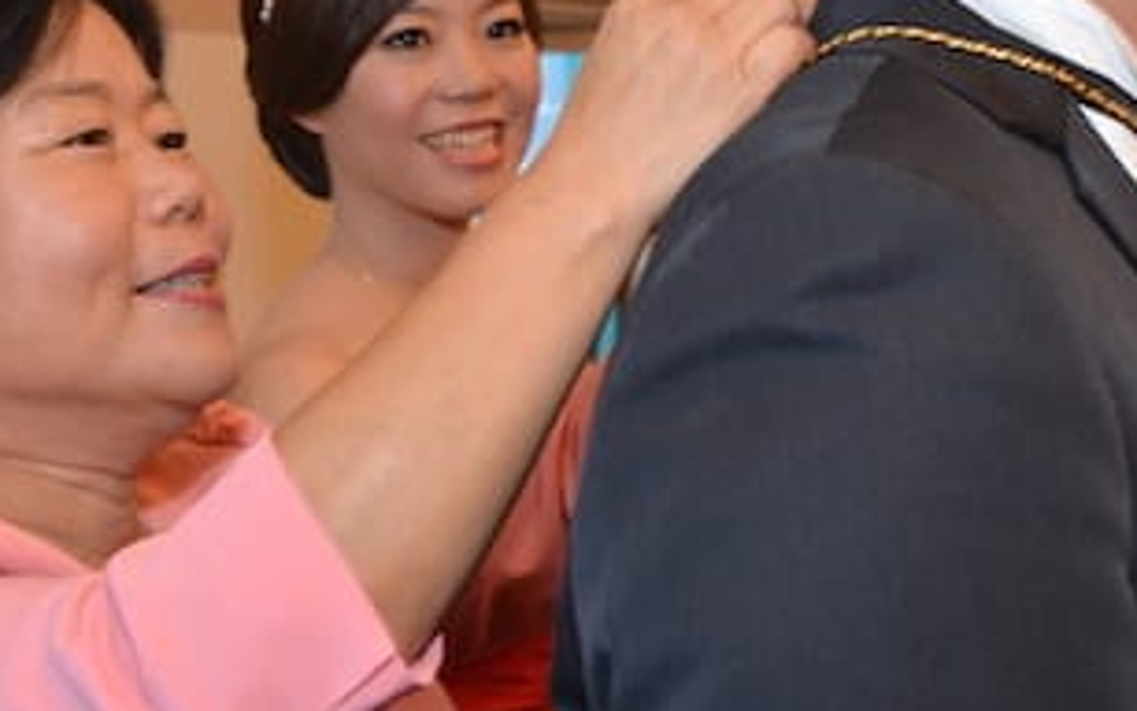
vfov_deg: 16.5
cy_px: -33
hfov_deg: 26.5
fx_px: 2386
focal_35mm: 77
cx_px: 818
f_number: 6.3
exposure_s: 1/30
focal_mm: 29
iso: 400
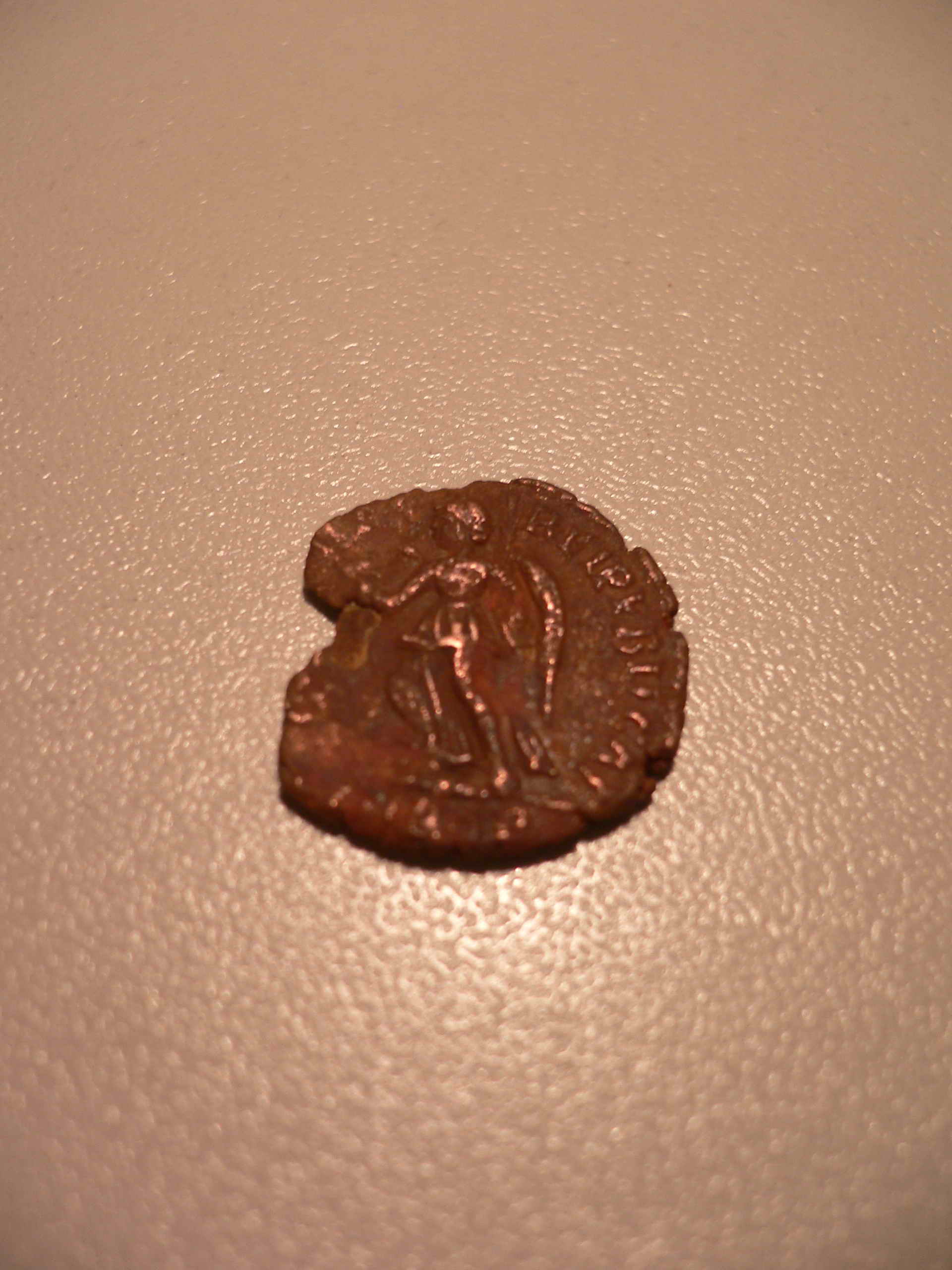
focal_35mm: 35
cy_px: 635
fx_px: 1283
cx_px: 476
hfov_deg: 40.7
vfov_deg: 52.6
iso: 100
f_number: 2.8
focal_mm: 5.8
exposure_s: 1/60
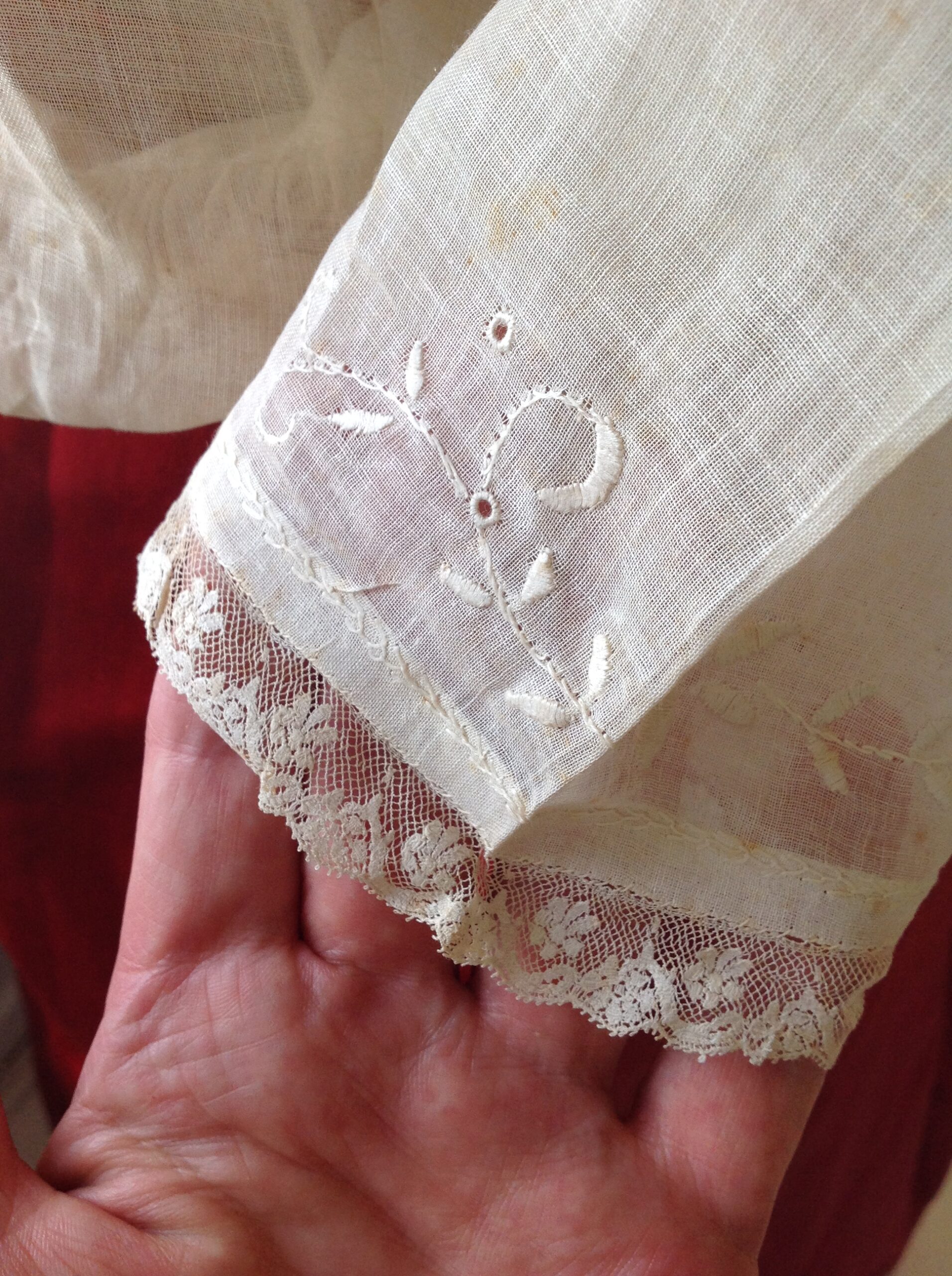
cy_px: 638
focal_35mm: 35
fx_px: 1287
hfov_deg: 40.6
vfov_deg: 52.7
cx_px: 476
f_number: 2.4
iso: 80
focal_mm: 4.28
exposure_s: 1/120
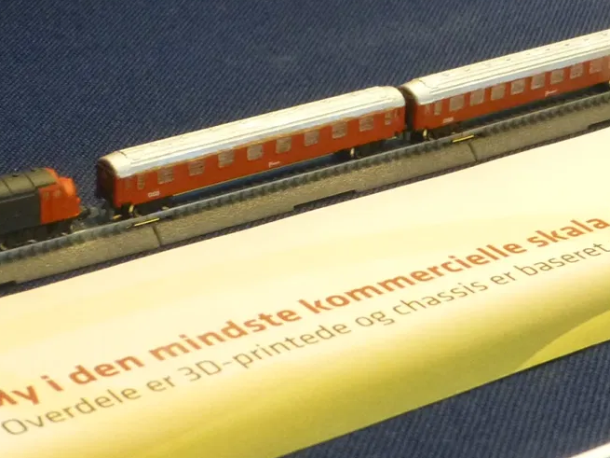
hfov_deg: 14.9
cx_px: 314
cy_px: 9
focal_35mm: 132
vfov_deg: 11.1
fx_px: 2326
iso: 400
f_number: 4.6
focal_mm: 9.7
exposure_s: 1/30
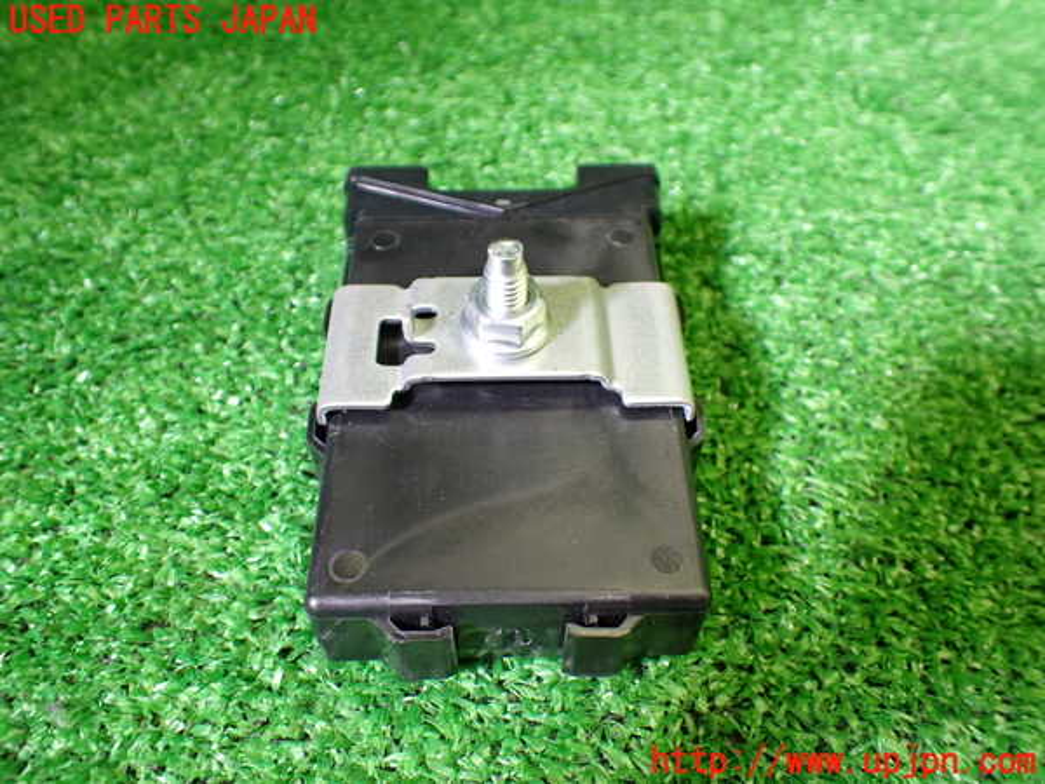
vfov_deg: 46.8
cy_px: 392
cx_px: 522
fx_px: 906
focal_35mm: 30
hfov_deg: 60.0
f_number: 2.3
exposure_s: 1/125
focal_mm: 5.4
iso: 400
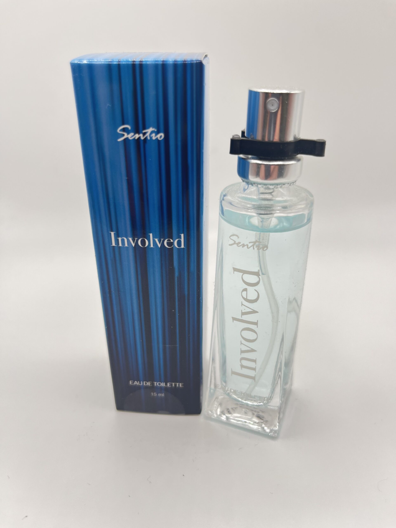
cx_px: 198
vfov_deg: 67.3
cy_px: 264
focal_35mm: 26
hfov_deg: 53.1
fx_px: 397
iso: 40
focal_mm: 5.1
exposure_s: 1/170
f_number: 1.6
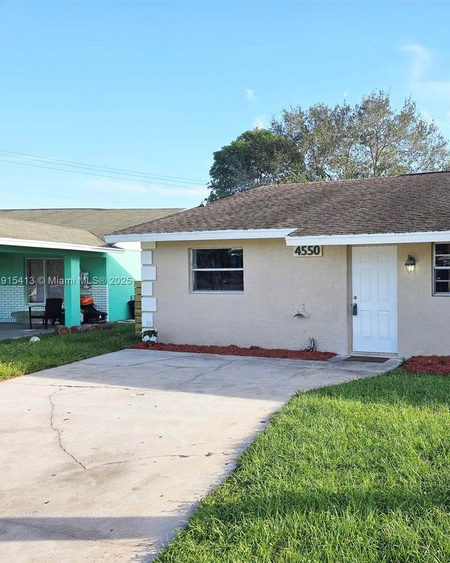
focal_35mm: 30
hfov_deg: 46.1
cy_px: 282
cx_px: 357
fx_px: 500
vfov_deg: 58.8
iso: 12
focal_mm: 6.3
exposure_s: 1/333
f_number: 1.7
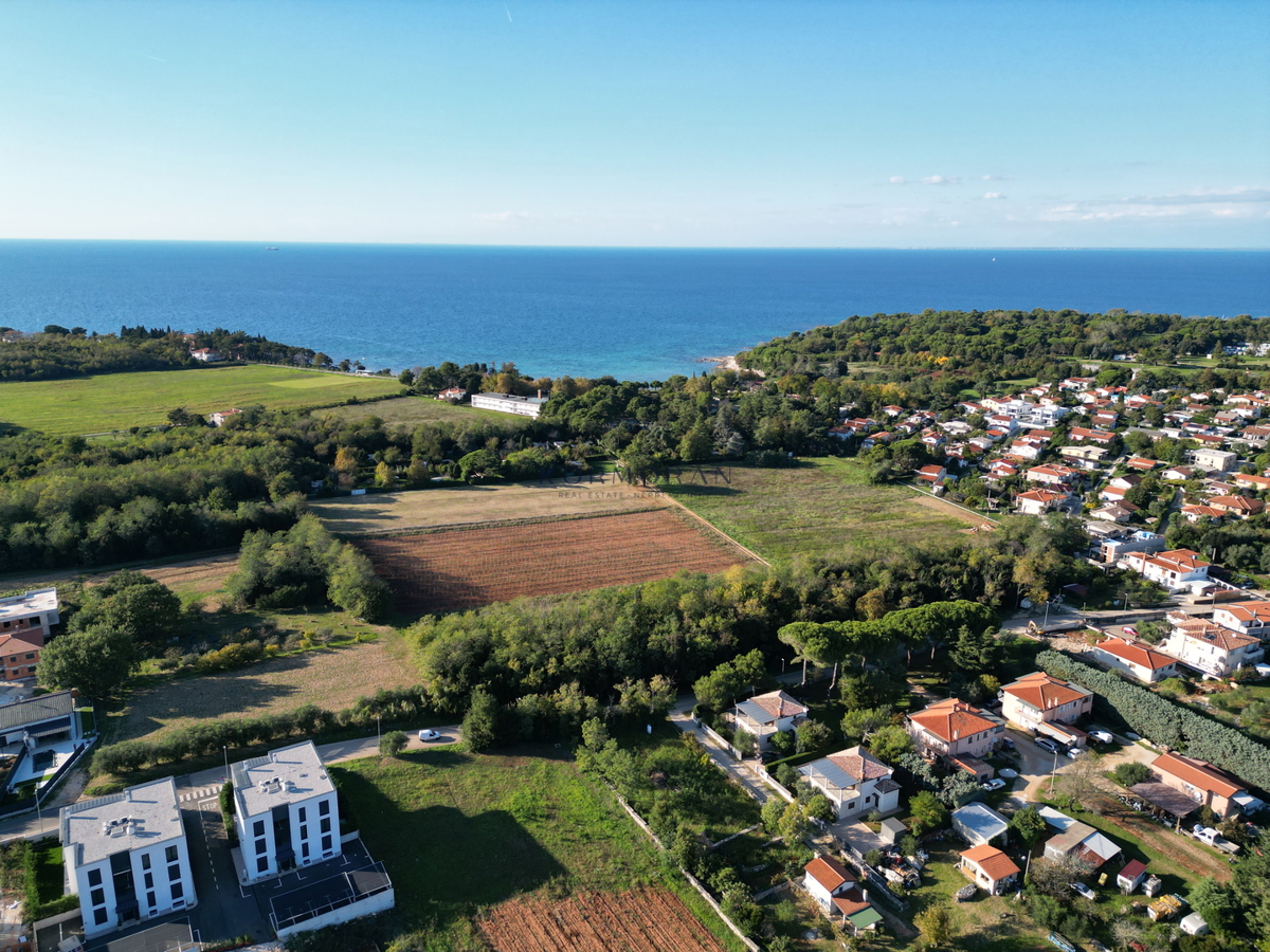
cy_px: 476
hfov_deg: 71.6
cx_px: 635
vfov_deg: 56.8
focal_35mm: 24
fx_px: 881
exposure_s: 1/2000
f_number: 1.7
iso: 130
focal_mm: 6.72
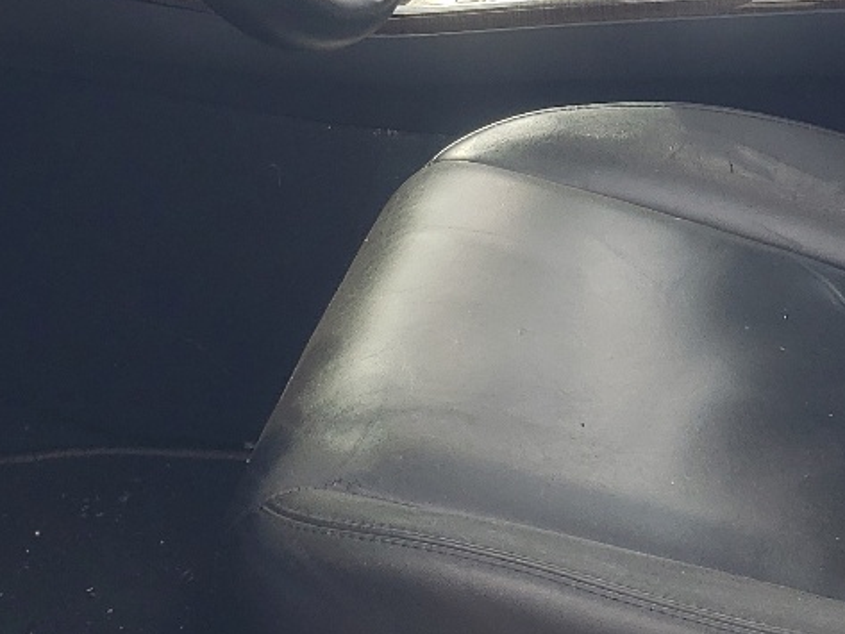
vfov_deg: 16.2
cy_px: -84
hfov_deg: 22.1
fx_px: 2149
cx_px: 572
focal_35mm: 88
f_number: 1.5
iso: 50
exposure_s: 1/323
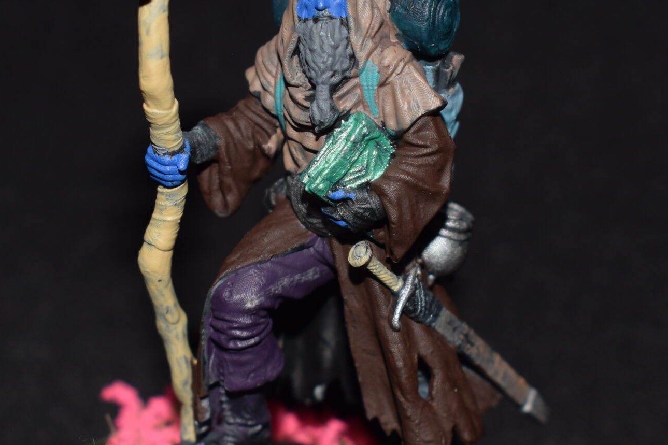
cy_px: 213
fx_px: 2653
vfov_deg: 9.6
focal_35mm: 143
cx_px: 317
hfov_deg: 14.4
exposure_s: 1/60
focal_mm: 48
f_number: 8
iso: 100
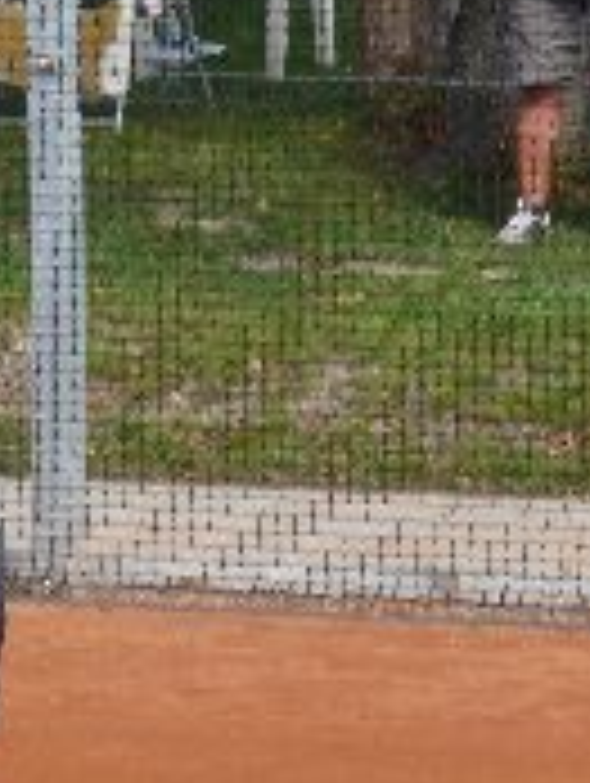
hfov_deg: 4.1
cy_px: 558
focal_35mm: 365
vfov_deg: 5.4
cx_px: -126
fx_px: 8275
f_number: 4
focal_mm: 17.5
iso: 100
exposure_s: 1/200
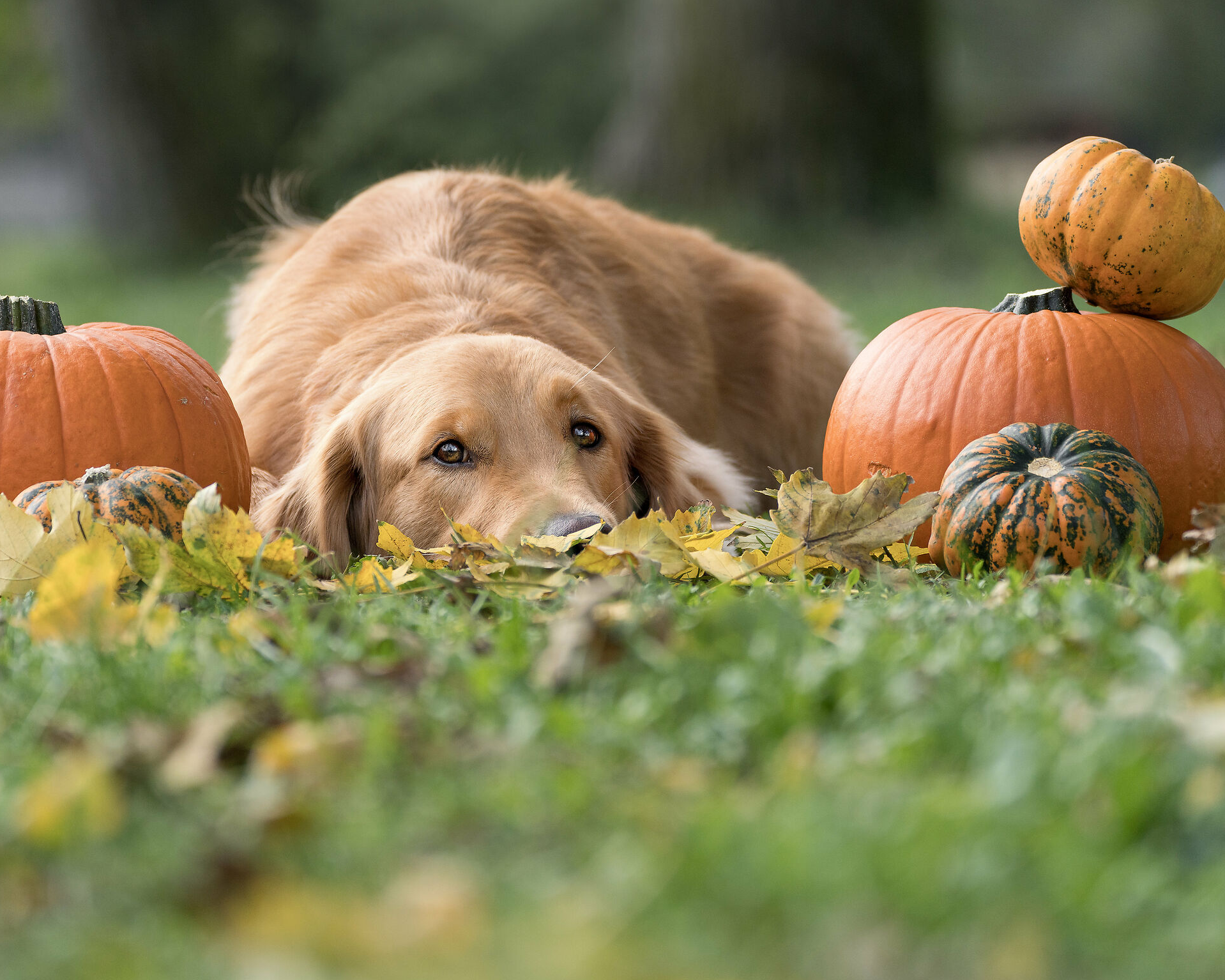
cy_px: 470
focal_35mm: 222
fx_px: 8048
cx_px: 530
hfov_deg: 8.7
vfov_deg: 7.0
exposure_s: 1/500
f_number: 5.6
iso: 320
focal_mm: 189
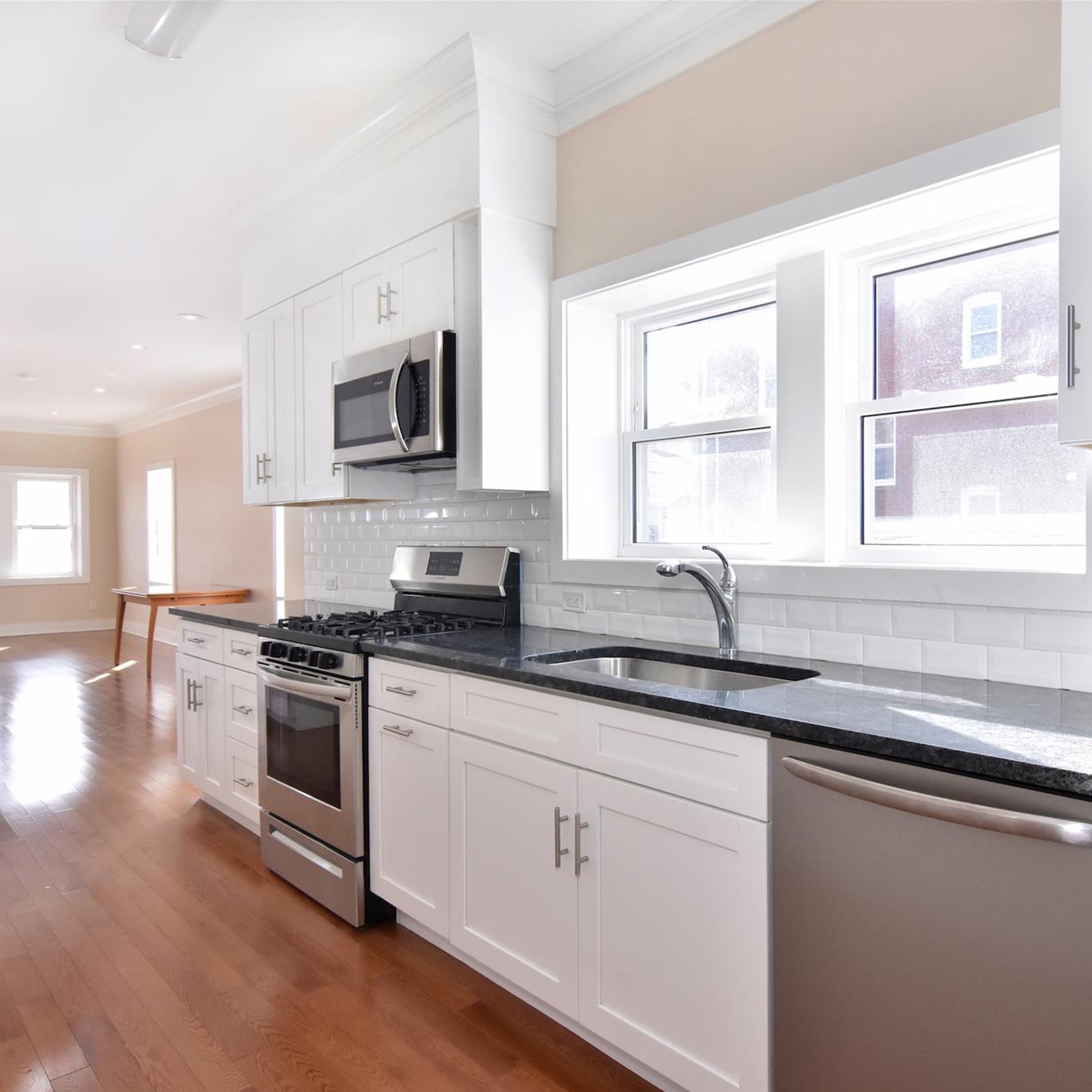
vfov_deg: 67.3
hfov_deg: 67.2
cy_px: 546
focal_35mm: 23
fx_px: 821
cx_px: 588
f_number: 11
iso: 800
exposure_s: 1/60
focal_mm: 12
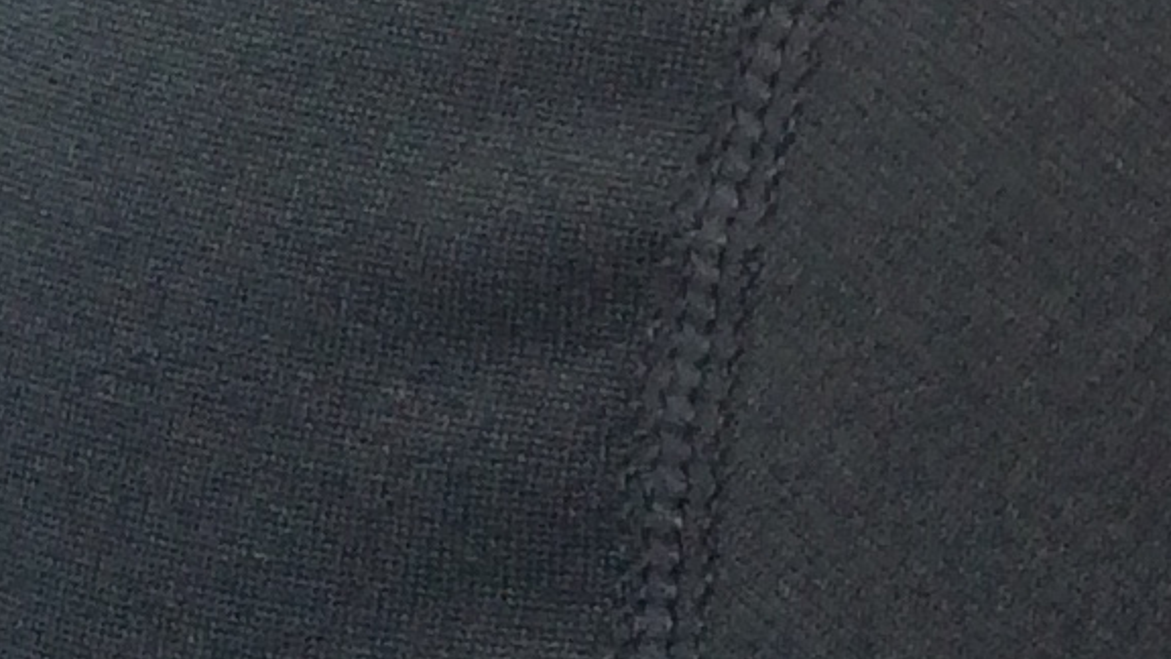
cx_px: 2623
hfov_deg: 10.6
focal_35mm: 179
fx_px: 5558
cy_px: -891
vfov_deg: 6.5
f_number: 2.2
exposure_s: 1/533
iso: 32
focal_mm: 4.15
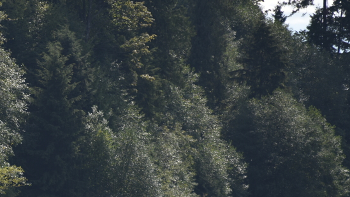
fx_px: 6804
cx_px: 13
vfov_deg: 1.7
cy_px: 142
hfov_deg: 2.9
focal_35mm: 733
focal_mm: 300
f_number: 5.6
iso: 140
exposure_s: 1/640
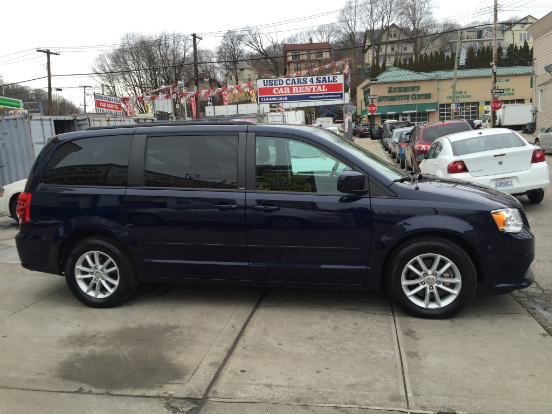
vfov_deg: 48.2
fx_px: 462
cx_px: 276
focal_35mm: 29
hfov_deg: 61.7
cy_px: 207
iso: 32
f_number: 2.2
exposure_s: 1/191
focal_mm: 4.15
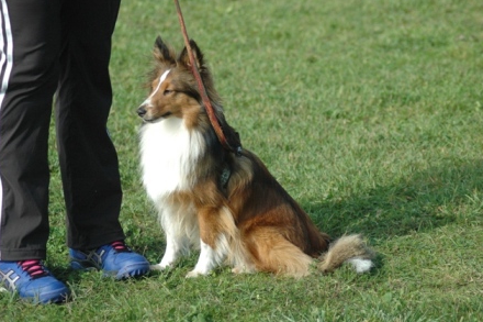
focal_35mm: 171
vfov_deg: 8.0
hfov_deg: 12.0
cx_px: 238
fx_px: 2293
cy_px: 159
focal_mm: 112
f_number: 6.3
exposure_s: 1/2000
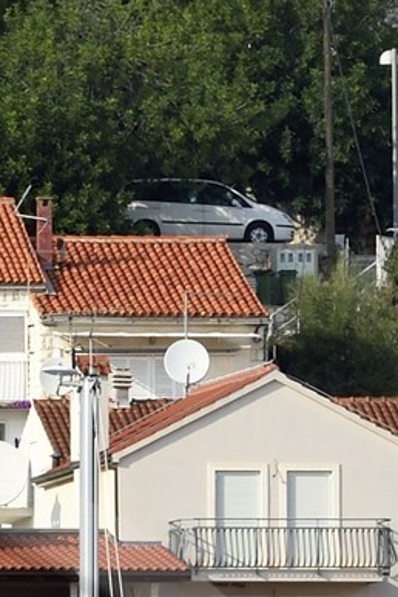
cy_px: 1142
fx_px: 16466
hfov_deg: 1.4
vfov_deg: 2.1
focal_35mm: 993
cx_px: -245
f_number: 9
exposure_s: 1/500
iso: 200
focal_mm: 160
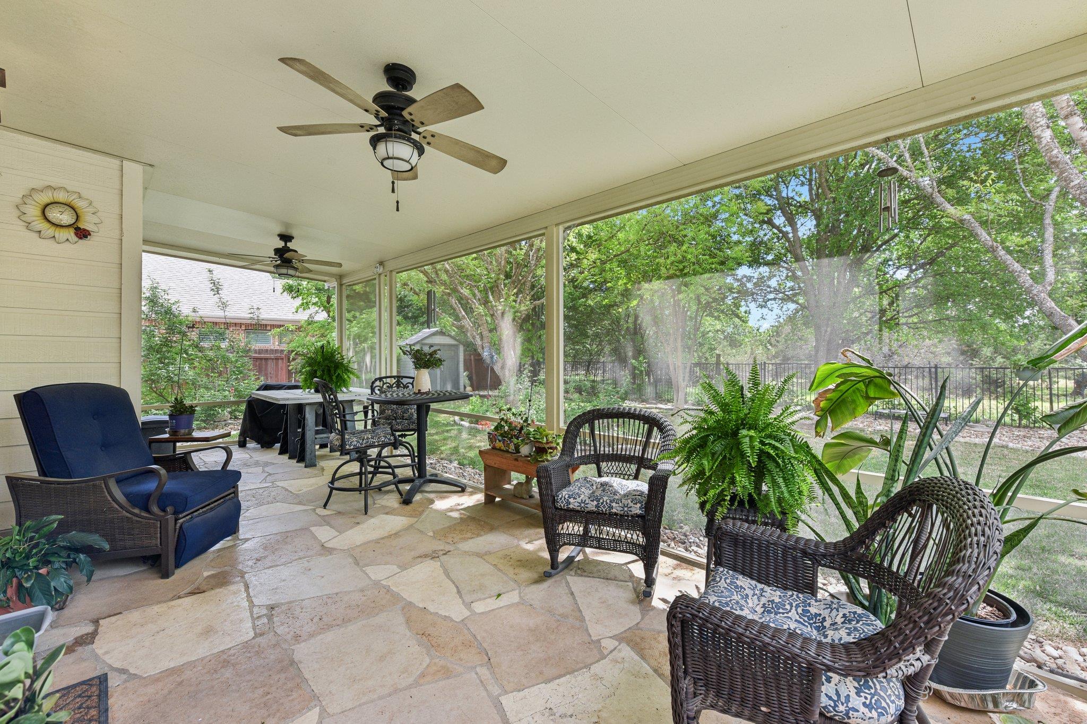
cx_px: 544
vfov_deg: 81.2
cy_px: 362
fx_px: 423
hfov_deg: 104.3
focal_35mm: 14
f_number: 8
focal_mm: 14
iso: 125
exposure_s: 1/15
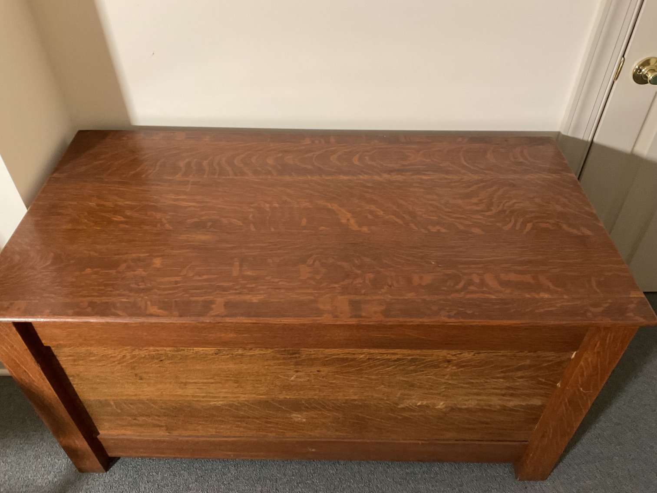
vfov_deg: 48.2
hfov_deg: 61.7
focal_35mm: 29
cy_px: 246
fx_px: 550
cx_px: 328
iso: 200
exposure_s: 1/40
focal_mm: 3
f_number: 1.8
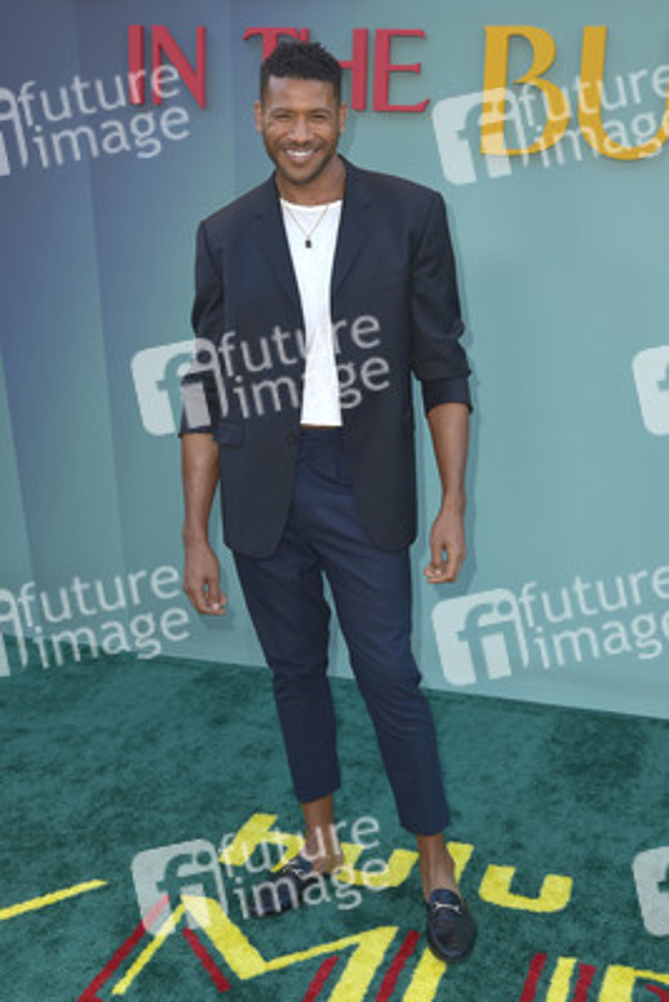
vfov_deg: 41.1
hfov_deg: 28.1
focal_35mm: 48
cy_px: 501
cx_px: 334
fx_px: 1337
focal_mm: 48
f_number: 6.3
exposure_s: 1/200
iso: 320
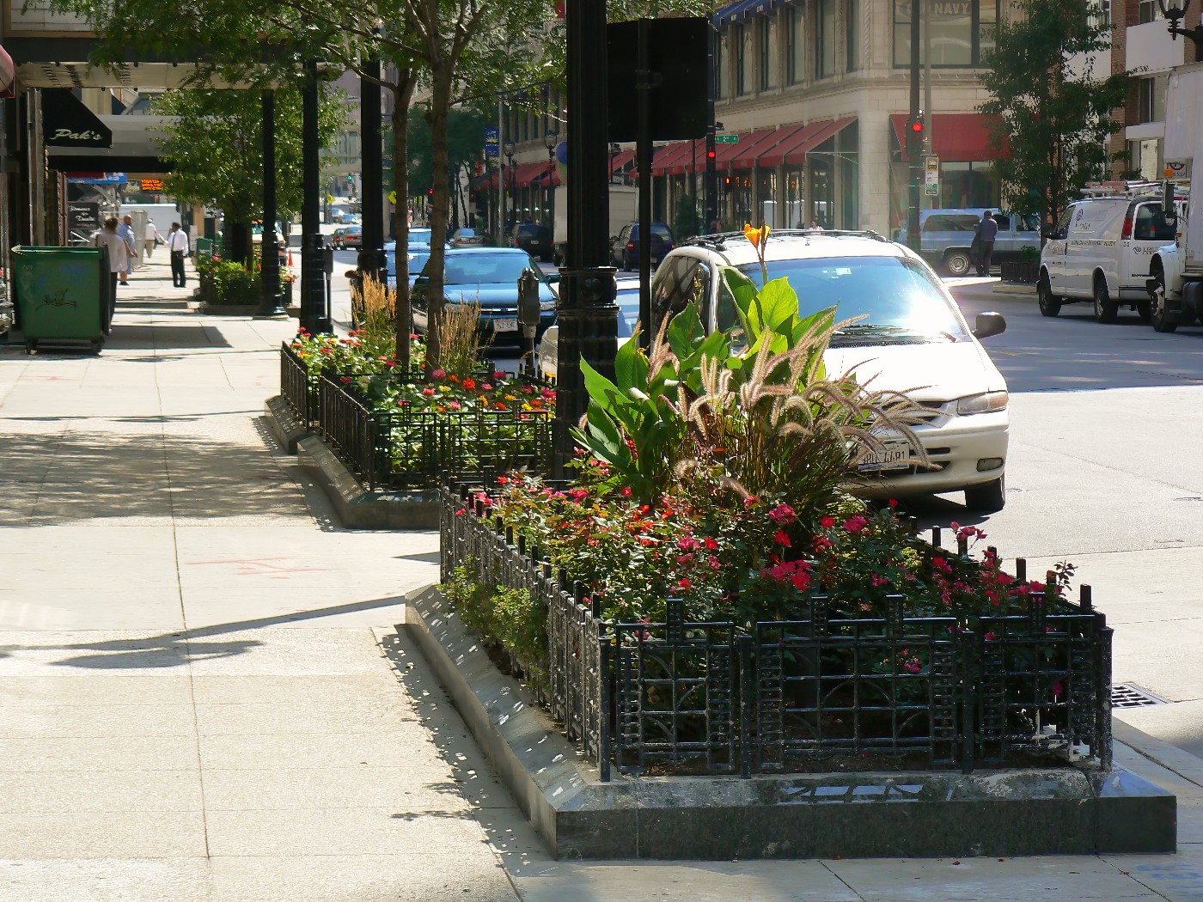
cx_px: 602
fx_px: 3684
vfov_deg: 14.0
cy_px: 451
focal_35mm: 106
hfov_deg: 18.5
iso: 100
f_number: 3.2
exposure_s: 1/1000
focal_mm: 17.7
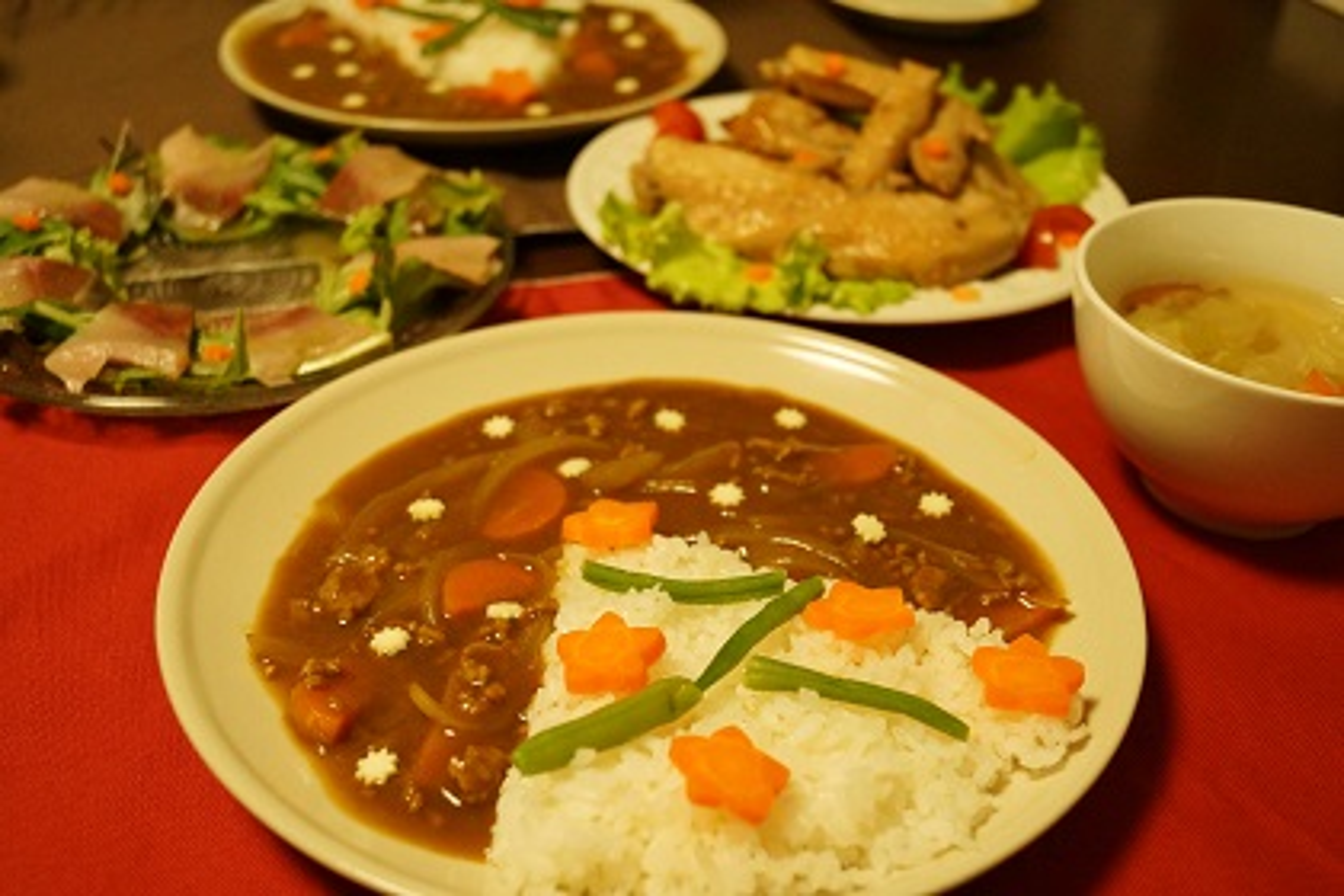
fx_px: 1456
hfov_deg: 49.6
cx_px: 672
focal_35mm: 39
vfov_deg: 34.2
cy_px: 448
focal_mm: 26
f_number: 4
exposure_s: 1/60
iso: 1600
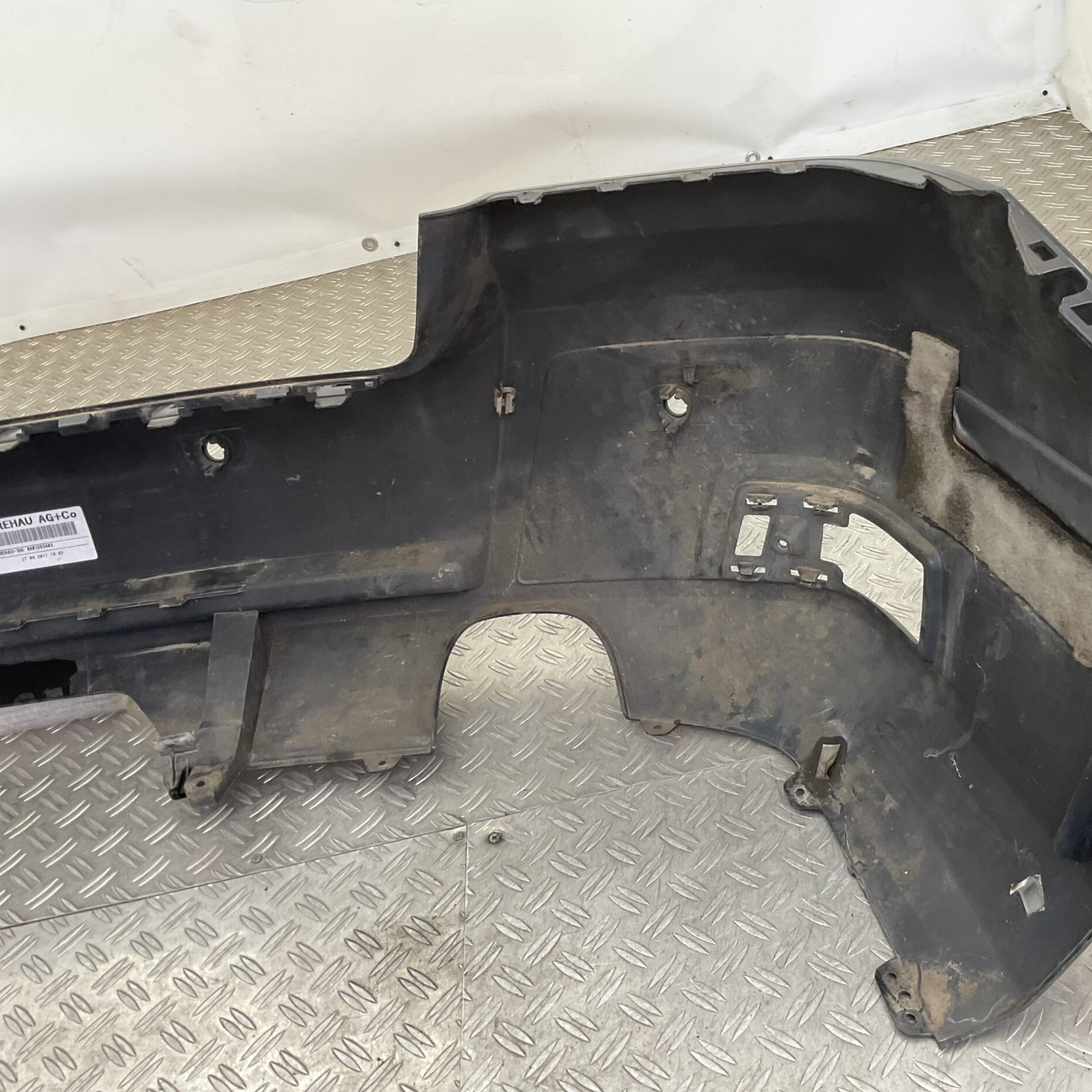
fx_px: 1249
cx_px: 687
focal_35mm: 35
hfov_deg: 46.8
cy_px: 549
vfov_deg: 47.2
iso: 40
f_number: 1.8
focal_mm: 3
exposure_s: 1/120
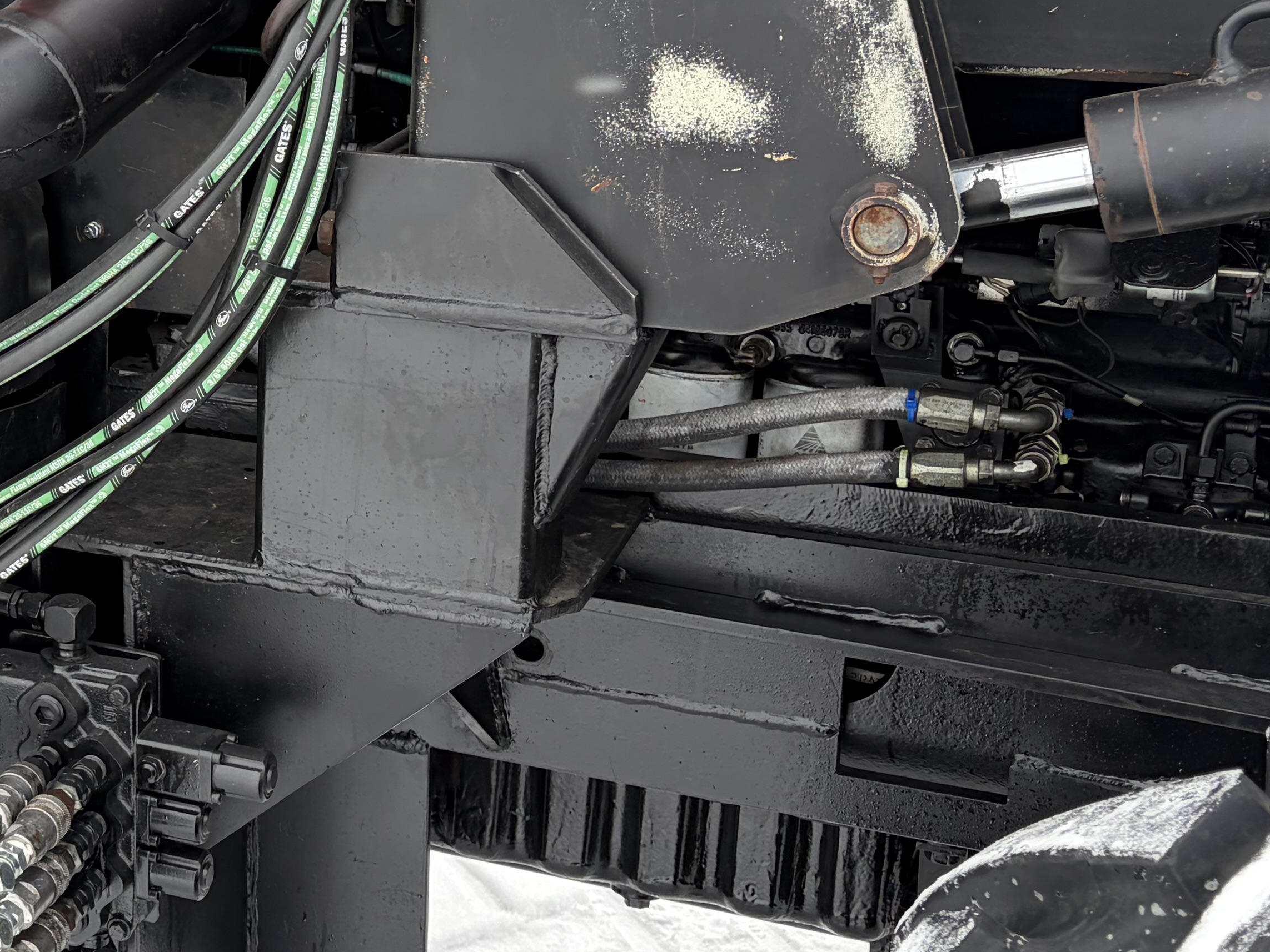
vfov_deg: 22.5
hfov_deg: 27.8
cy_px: 290
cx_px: -51
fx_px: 2385
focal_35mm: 65
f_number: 1.6
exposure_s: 1/586
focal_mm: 5.96
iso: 50
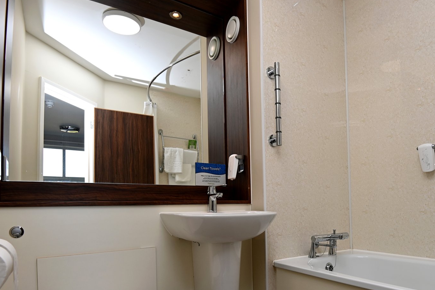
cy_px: 203
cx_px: 292
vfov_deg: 51.7
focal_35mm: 24
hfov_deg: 71.4
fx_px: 290
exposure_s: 1/100
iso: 400
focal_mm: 16
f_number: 7.1
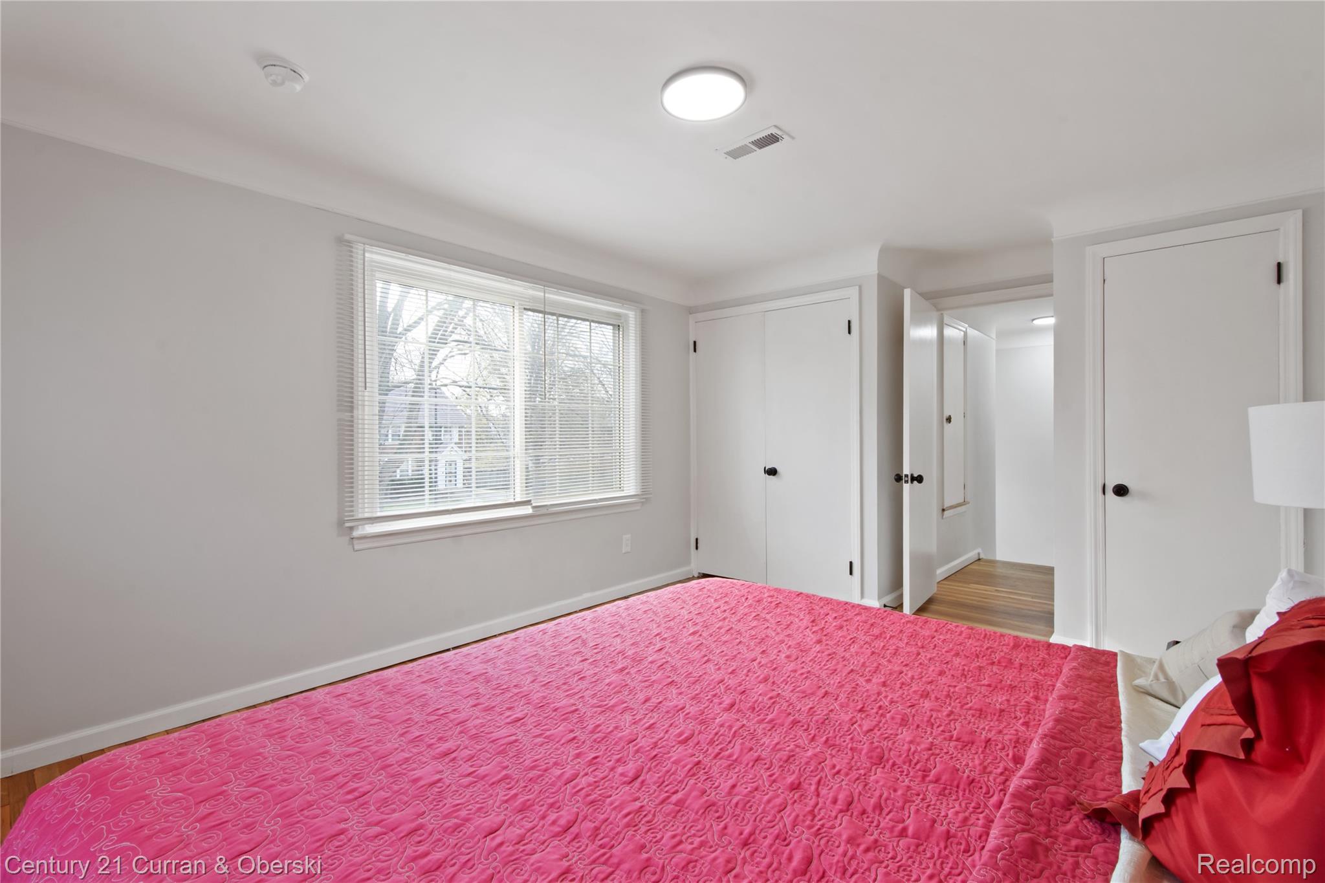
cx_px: 662
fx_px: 552
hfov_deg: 100.4
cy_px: 442
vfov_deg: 77.3
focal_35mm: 15
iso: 500
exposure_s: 1/2.5
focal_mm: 10
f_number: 11
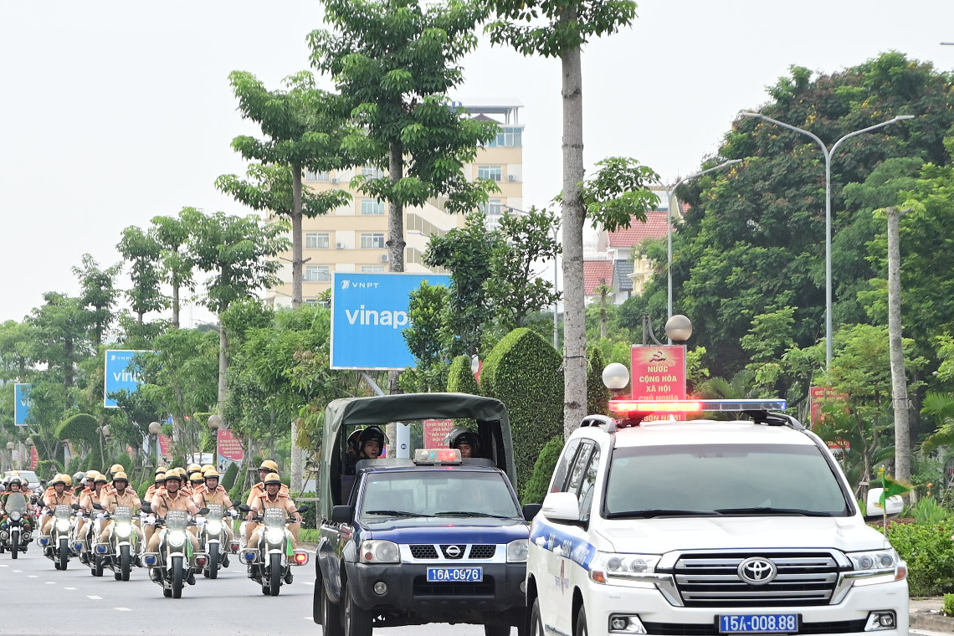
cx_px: 398
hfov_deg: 7.6
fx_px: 7181
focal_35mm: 271
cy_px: 490
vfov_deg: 5.1
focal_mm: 105
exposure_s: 1/200
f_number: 10
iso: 250
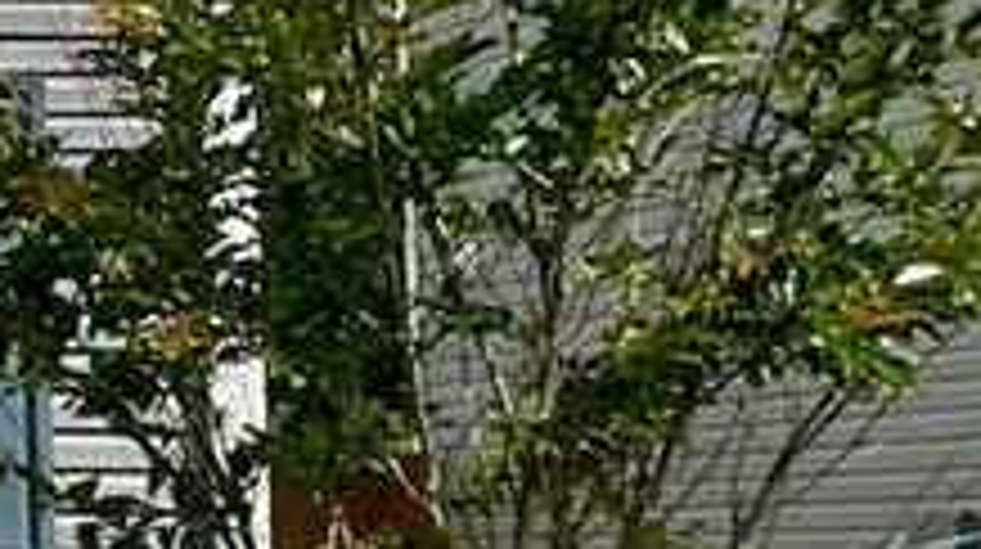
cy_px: 166
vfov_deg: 9.8
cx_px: -1278
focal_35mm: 123
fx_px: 3196
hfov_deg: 13.5
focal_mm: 6.86
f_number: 1.78
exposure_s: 1/7576
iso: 80
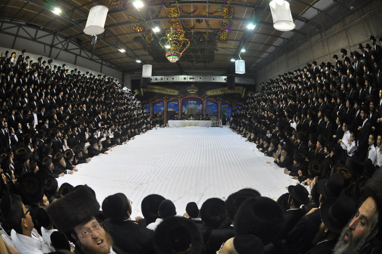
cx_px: 191
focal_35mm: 16
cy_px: 127
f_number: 5.6
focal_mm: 10.5
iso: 1000
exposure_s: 1/80
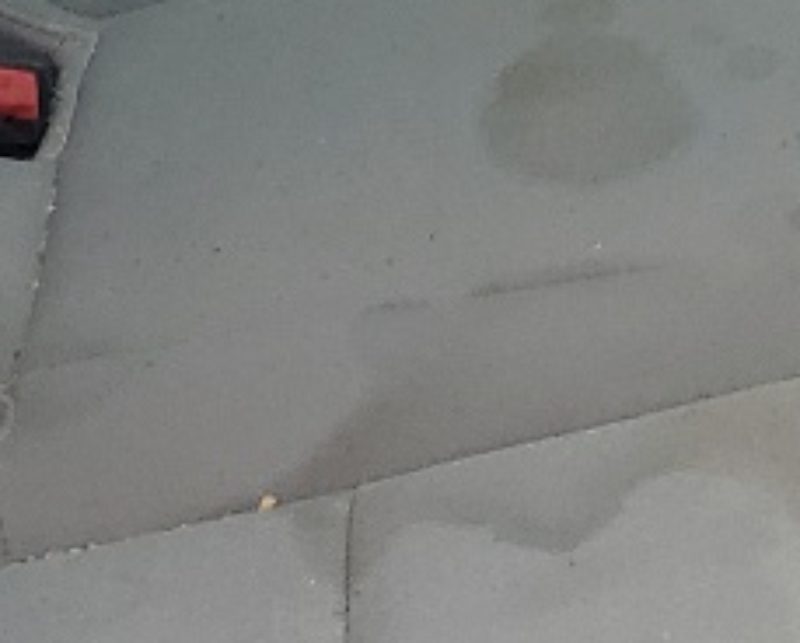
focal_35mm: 177
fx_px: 4198
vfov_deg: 8.4
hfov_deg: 10.8
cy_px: -580
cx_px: 660
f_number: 1.5
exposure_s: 1/909
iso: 50
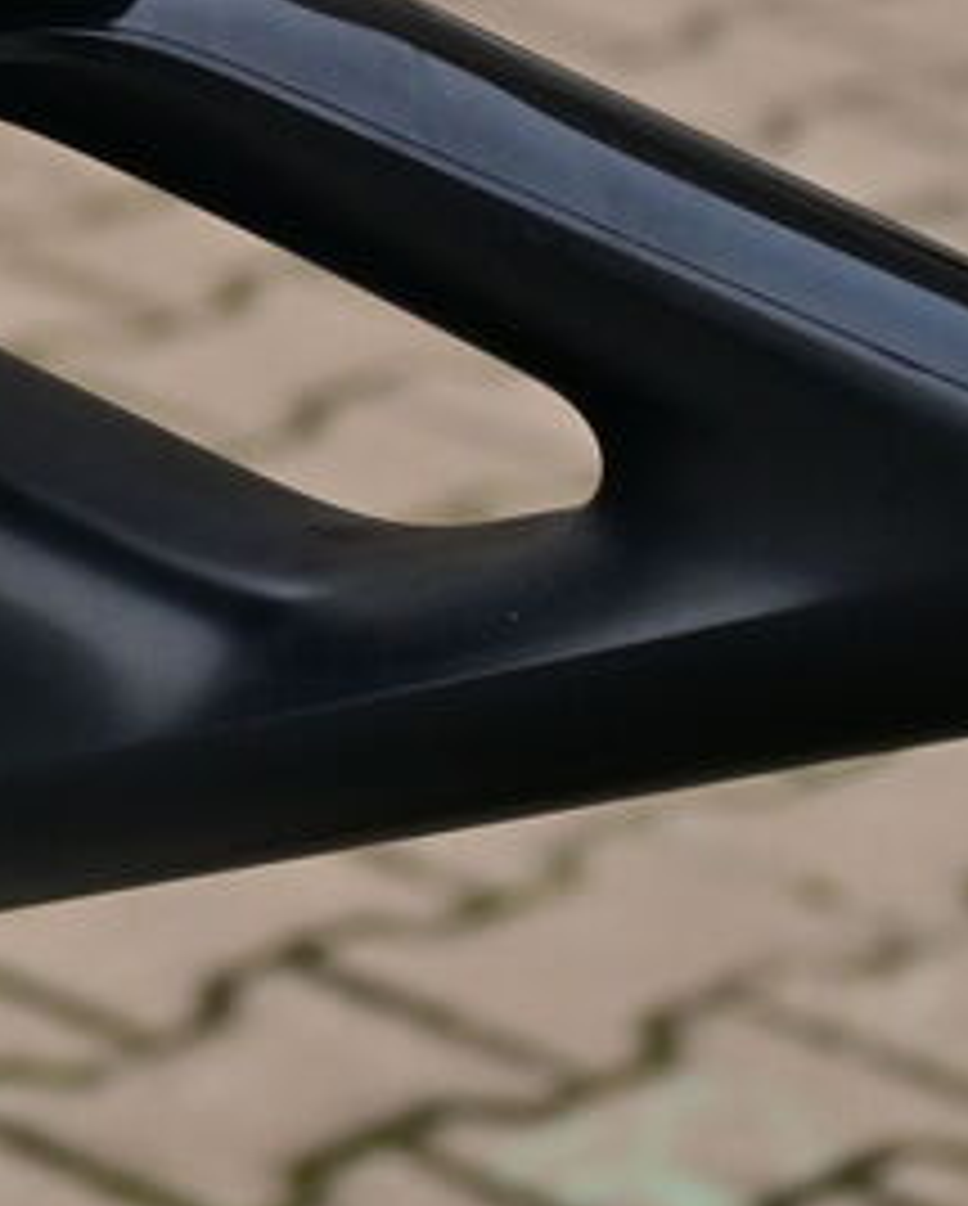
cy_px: 320
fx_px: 8104
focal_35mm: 227
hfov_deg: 6.8
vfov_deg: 8.5
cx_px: -239
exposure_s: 1/80
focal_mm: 45
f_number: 6.3
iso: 500
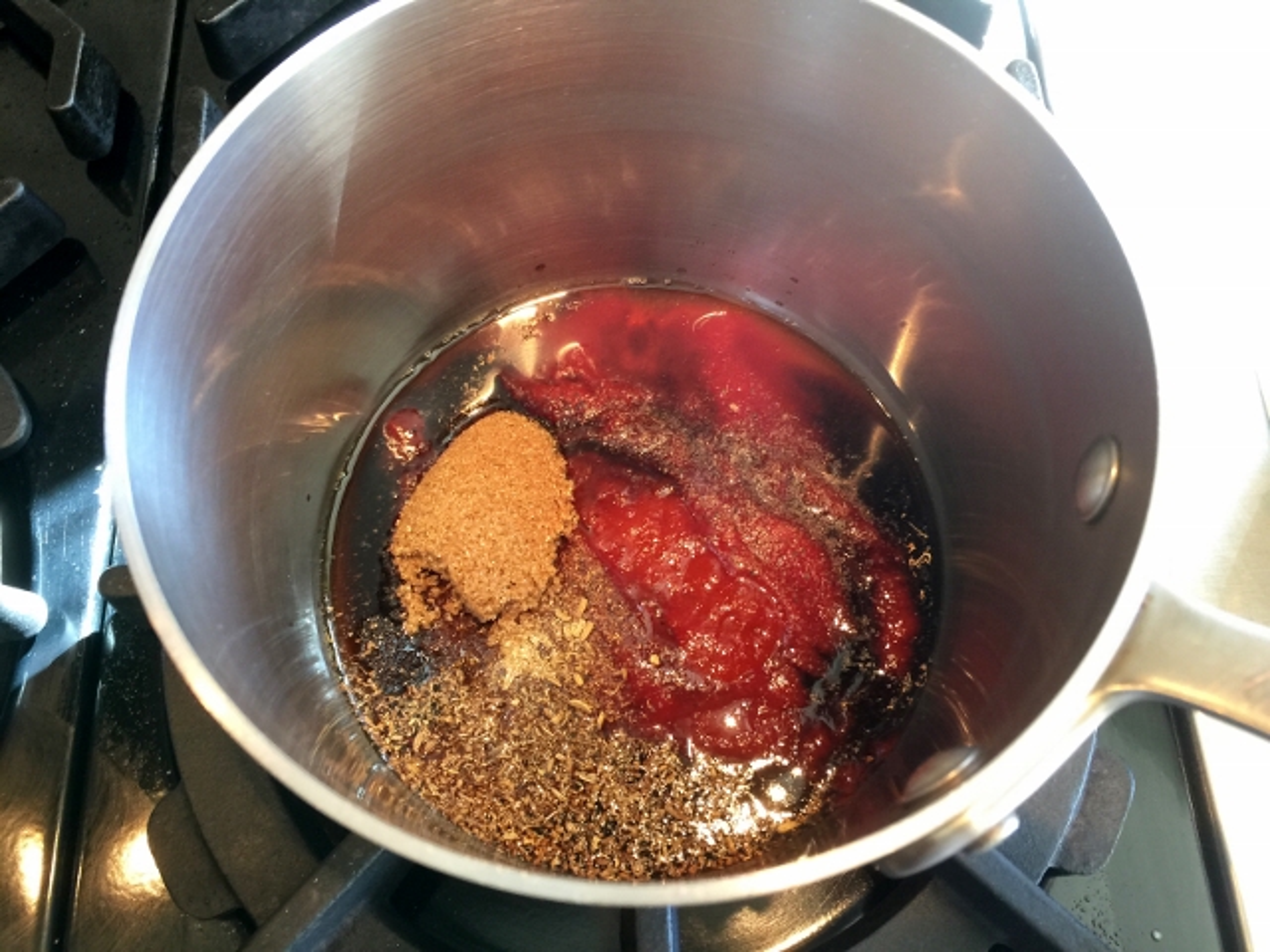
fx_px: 1064
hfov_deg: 61.7
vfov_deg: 48.2
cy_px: 476
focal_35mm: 29
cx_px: 635
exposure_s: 1/15
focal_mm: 4.15
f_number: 2.2
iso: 40
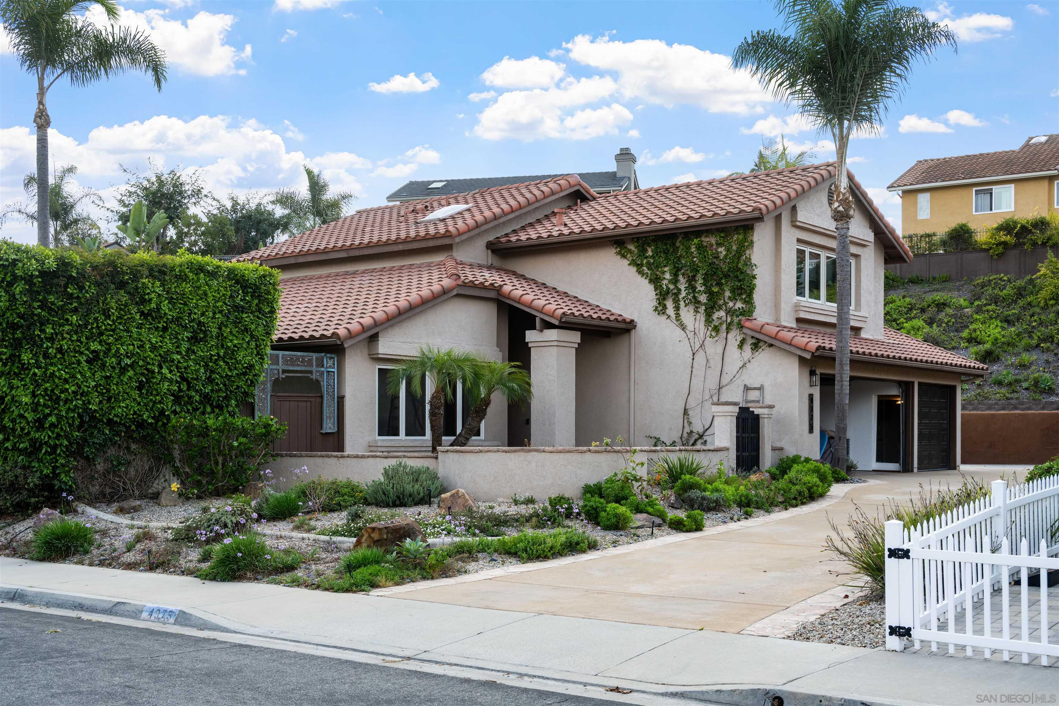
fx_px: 1177
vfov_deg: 33.4
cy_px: 353
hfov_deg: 48.5
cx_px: 530
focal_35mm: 40
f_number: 8
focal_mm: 40
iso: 250
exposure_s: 1/160
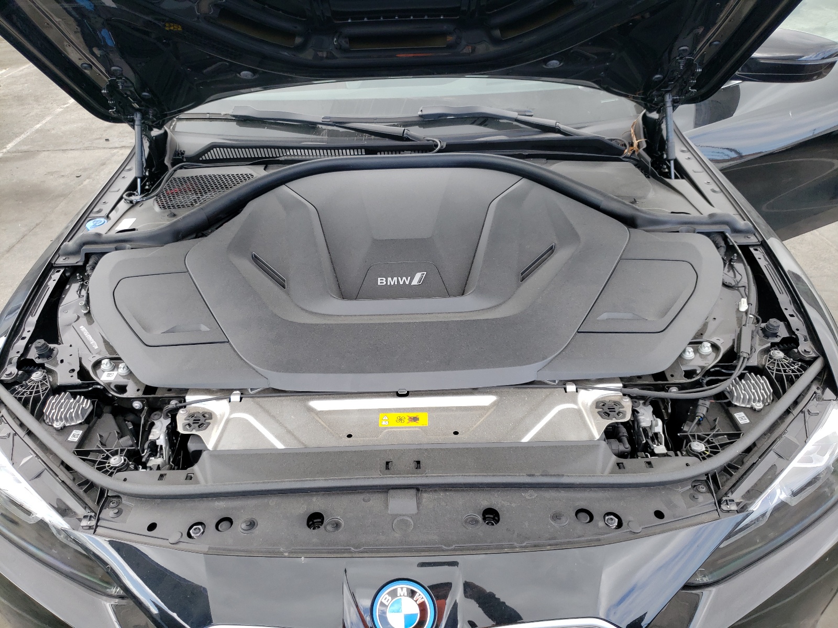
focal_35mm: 26
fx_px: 629
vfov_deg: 53.1
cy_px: 314
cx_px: 419
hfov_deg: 67.3
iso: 50
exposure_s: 1/333
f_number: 1.5
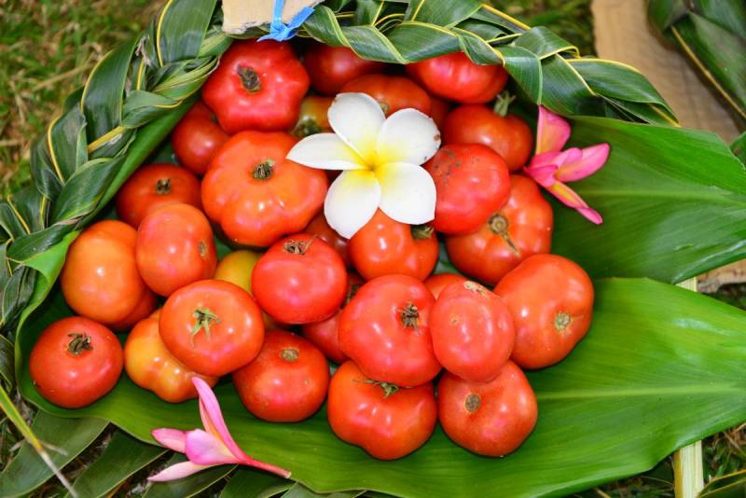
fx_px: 1451
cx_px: 373
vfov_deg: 19.5
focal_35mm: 70
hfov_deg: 28.8
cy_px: 249
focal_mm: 70
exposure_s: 1/125
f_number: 3.5
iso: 250
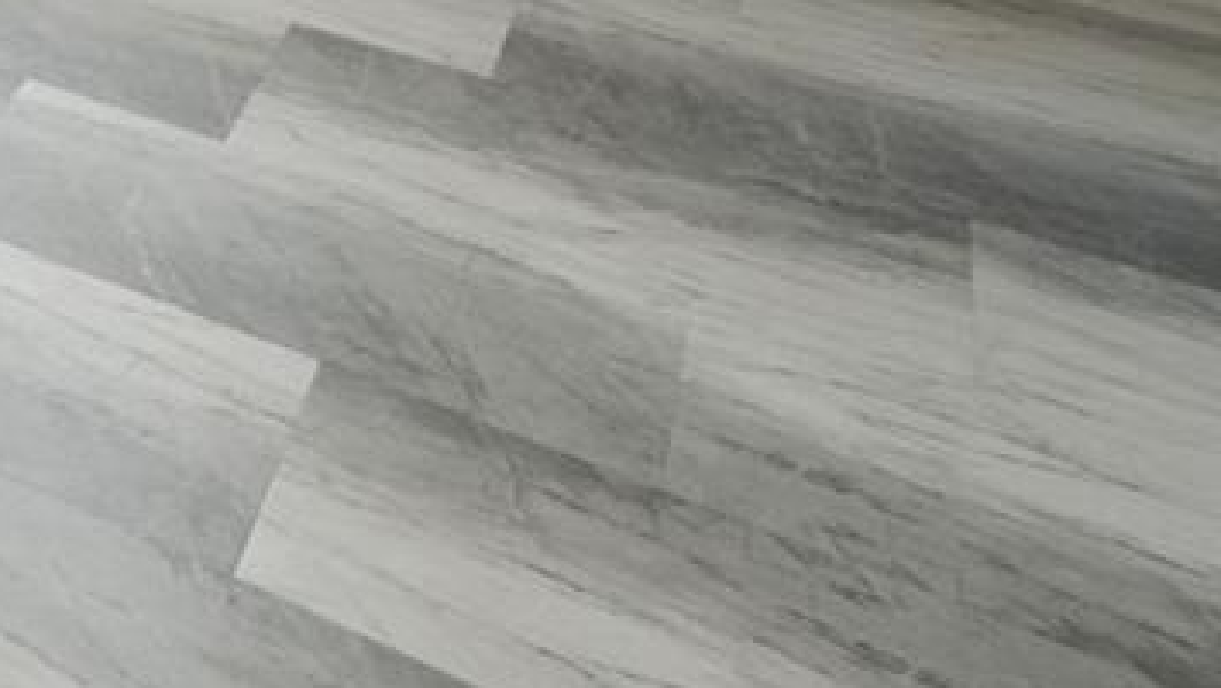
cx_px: -733
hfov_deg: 23.5
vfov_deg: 13.0
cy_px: -1042
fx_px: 2138
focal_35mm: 66
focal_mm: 14
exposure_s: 1/15
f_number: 5
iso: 100
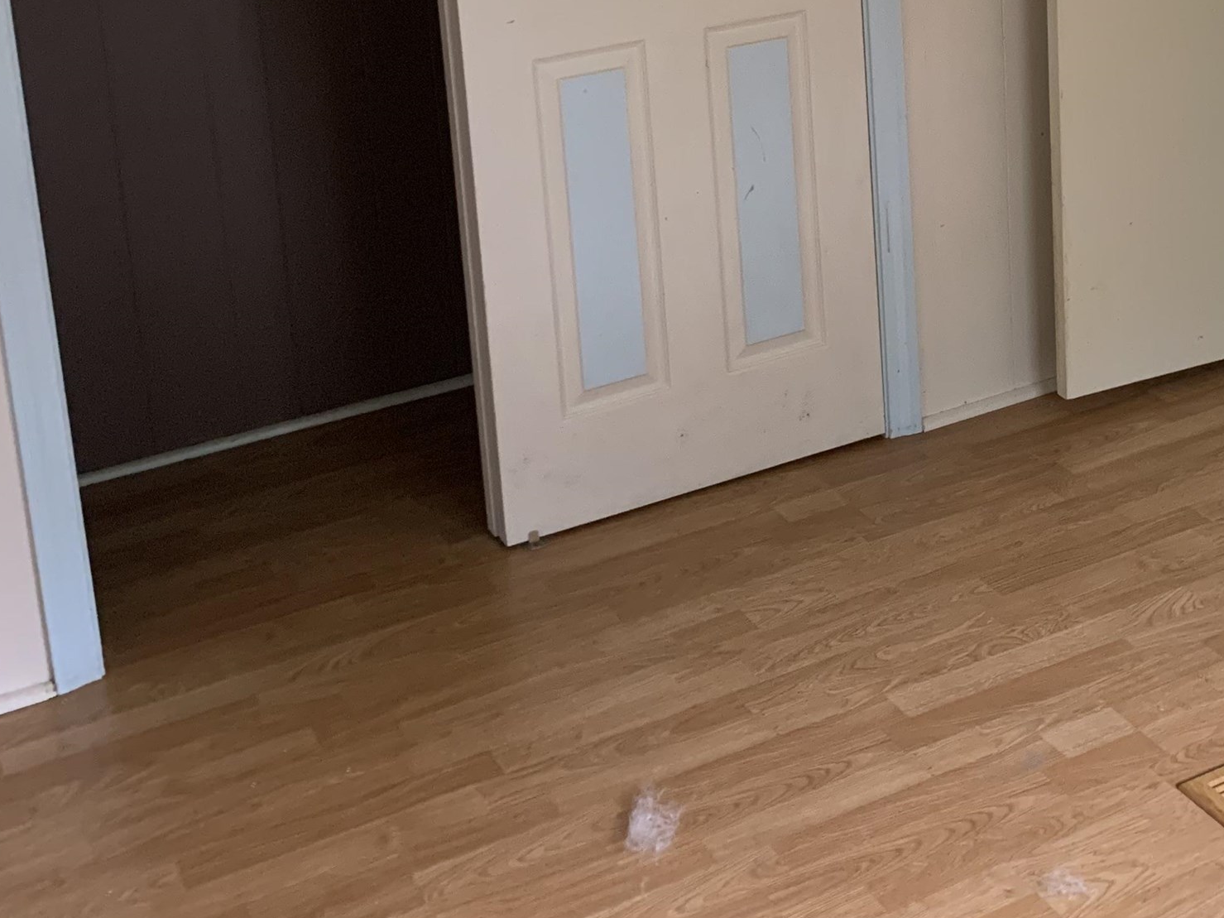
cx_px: 835
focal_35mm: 54
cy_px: -17
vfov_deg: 25.6
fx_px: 1909
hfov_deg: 35.1
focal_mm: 4.25
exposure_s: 1/60
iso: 200
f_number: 1.8
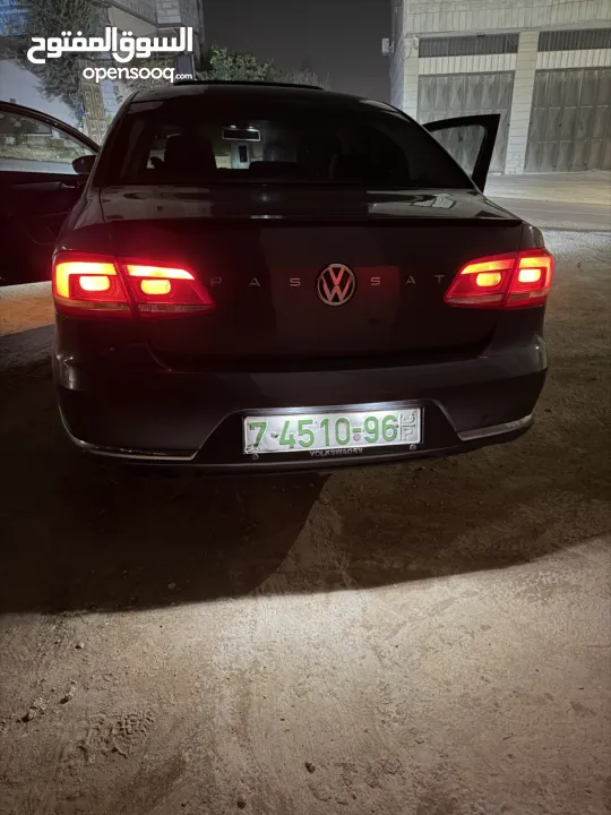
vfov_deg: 71.6
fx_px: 565
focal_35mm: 24
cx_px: 306
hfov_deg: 56.8
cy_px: 408
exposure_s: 1/13
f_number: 1.78
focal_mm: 6.76
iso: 1000
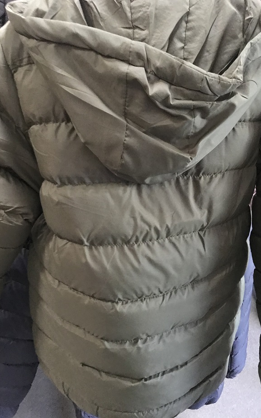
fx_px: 341
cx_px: 147
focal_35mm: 30
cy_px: 209
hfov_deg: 41.8
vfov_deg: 62.9
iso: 100
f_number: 1.8
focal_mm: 3.99
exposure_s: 1/5
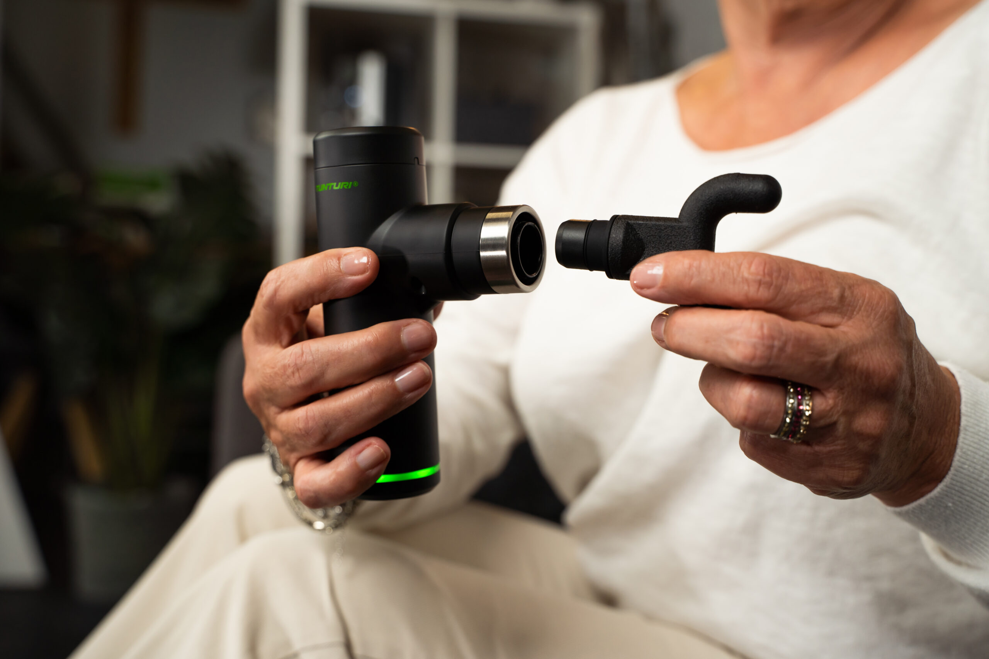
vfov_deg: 31.9
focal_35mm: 42
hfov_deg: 46.4
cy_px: 330
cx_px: 494
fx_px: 1154
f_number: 4
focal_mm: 42
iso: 320
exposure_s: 1/200
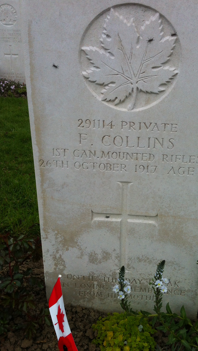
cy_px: 177
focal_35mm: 39
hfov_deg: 30.2
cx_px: 132
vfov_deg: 51.6
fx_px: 364
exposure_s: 1/914
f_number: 2.8
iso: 80
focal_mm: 3.85
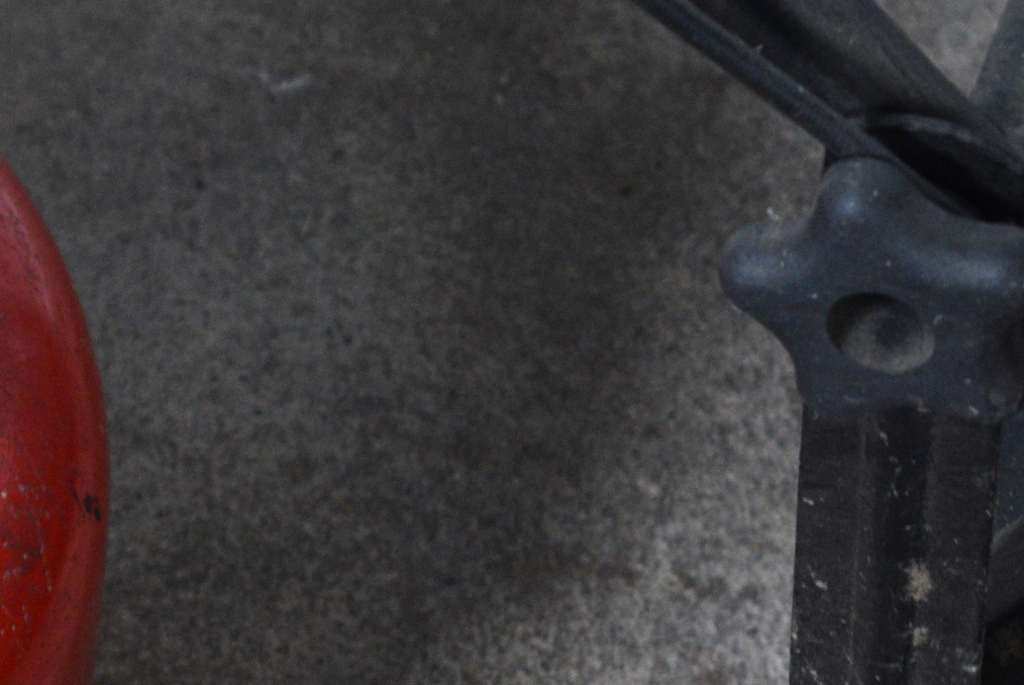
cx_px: -448
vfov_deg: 5.7
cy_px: 553
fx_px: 6931
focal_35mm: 243
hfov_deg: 8.3
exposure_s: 1/60
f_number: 5.6
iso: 1600
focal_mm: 55
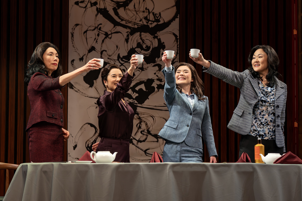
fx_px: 839
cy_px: 100
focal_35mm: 100
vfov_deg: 13.7
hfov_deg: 20.4
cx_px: 151
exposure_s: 1/320
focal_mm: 100
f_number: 4
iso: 1250
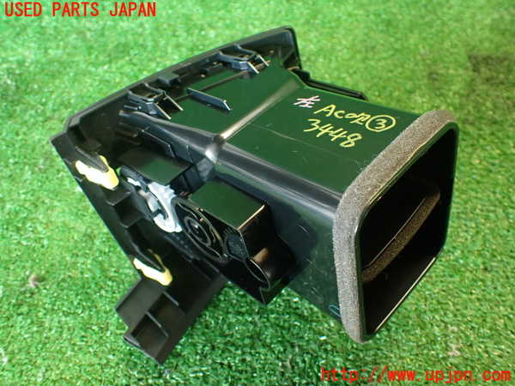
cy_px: 193
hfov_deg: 60.0
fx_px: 446
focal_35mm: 30
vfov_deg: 46.8
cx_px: 258
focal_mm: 5.4
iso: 400
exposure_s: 1/30
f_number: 2.3
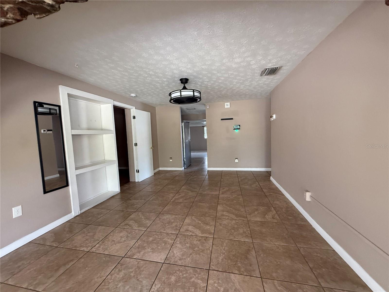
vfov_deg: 85.7
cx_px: 194
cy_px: 146
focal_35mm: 14
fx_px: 157
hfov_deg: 102.1
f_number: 2.2
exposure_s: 1/60
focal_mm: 2.22
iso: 320
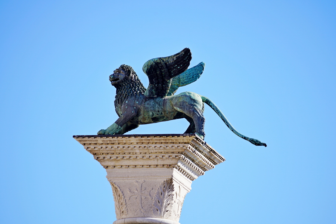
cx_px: 168
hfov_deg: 6.9
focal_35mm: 300
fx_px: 2800
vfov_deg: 4.6
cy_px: 112
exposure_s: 1/400
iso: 100
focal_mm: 300
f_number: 7.1
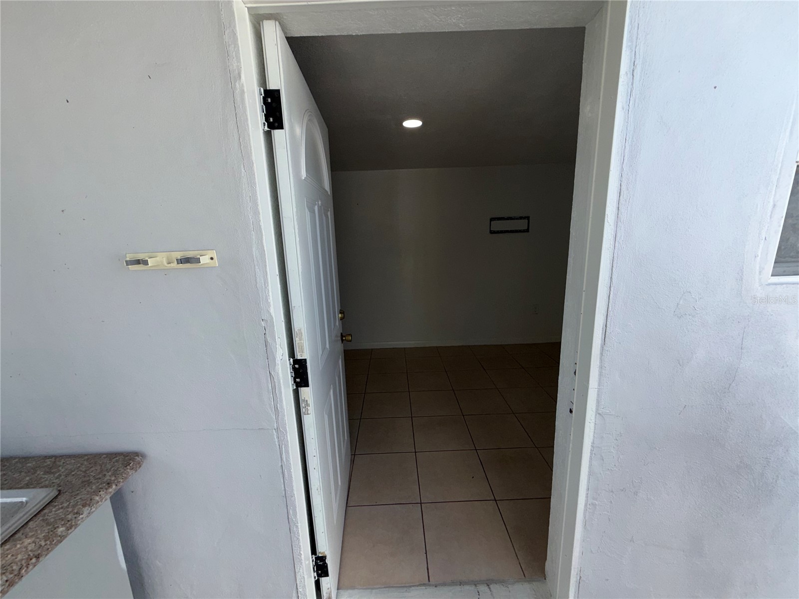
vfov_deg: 85.7
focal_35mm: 14
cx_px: 400
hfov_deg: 102.1
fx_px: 323
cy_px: 300
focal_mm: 2.22
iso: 32
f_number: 2.2
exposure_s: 1/458
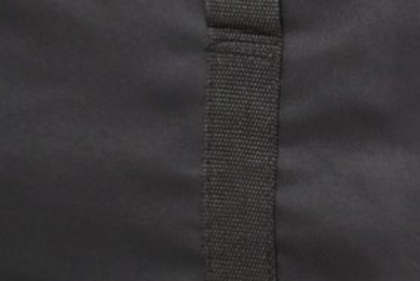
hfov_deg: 11.3
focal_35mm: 182
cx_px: 237
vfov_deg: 7.5
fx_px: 2128
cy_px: 13
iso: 100
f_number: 5.6
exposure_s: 1/60
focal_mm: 27
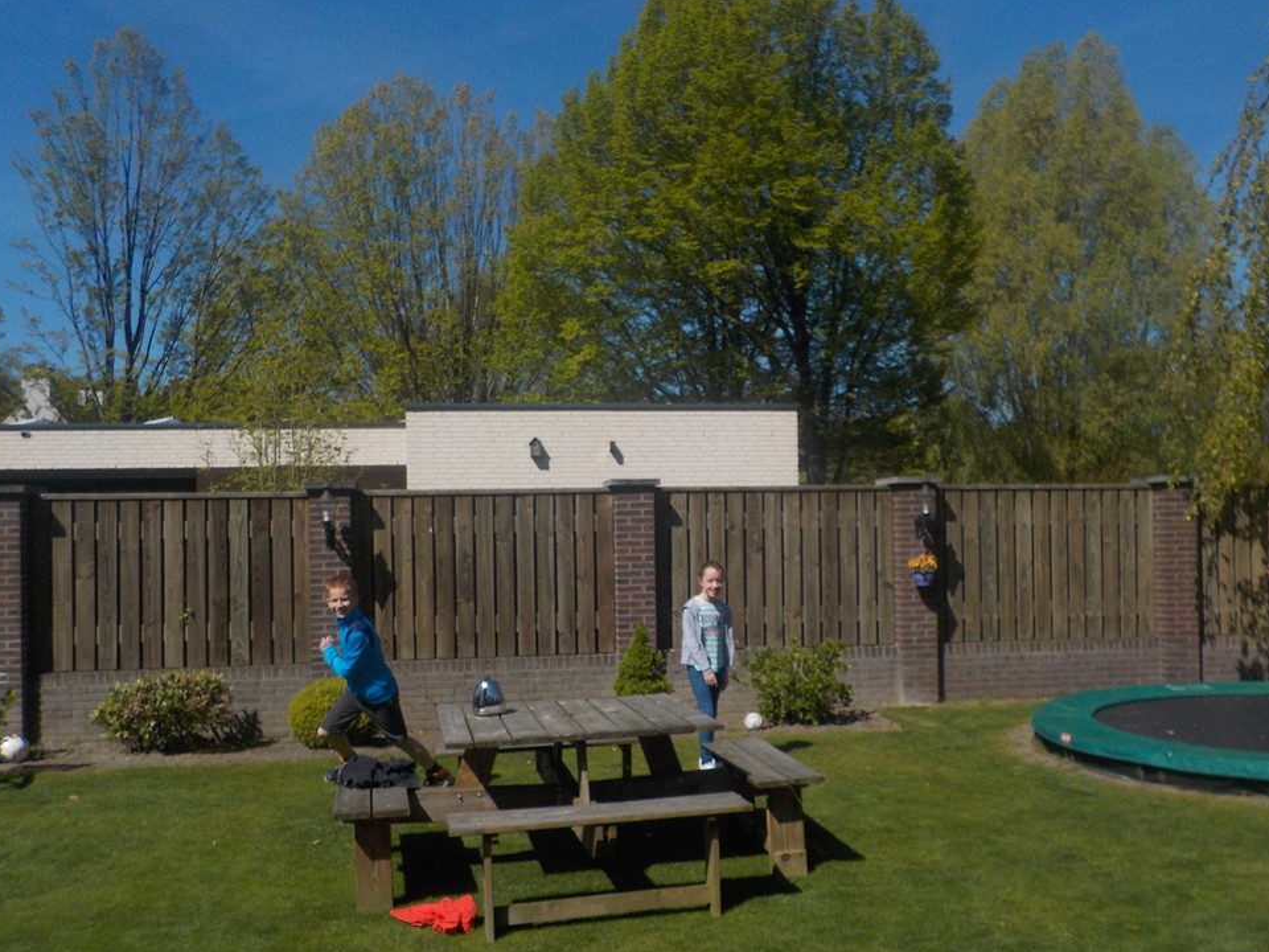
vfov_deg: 44.1
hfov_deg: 56.8
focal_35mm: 32
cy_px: 500
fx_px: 1173
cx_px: 665
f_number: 6.6
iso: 125
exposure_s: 1/640
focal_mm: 4.1
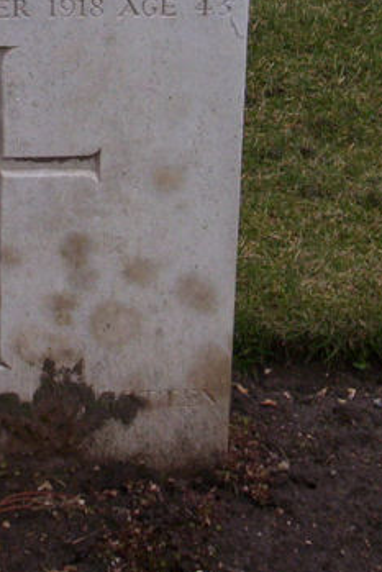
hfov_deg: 7.1
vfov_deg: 10.6
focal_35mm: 192
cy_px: 14
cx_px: -48
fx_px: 3053
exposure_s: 1/310
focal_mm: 10.76
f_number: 3.62
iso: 100
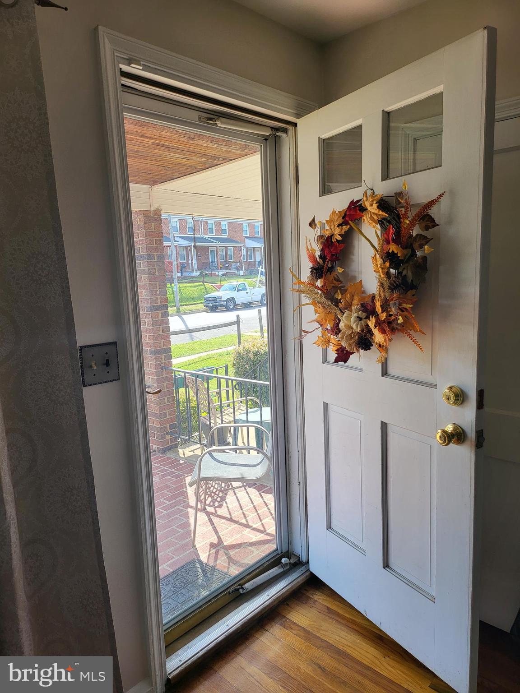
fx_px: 481
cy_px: 346
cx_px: 260
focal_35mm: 24
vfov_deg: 71.6
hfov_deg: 56.8
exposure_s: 1/268
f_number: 1.8
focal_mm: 5
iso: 40
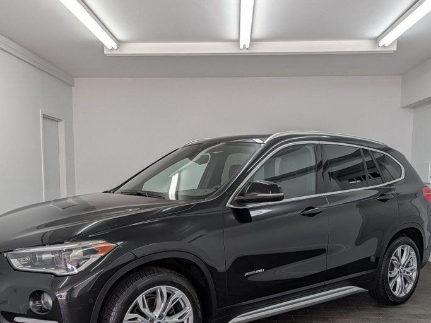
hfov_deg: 51.4
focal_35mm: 36
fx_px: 448
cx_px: 211
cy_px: 227
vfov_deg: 39.0
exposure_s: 1/60
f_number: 1.68
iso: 24
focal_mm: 6.9
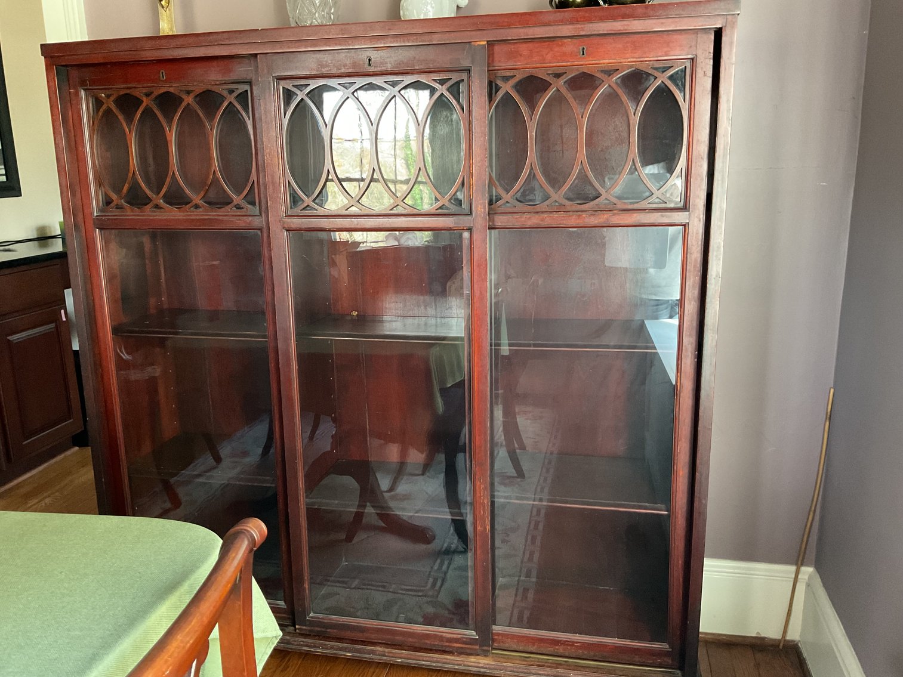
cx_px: 452
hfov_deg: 61.7
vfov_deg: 48.2
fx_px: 757
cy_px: 338
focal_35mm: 29
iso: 250
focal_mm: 3
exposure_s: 1/30
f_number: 1.8
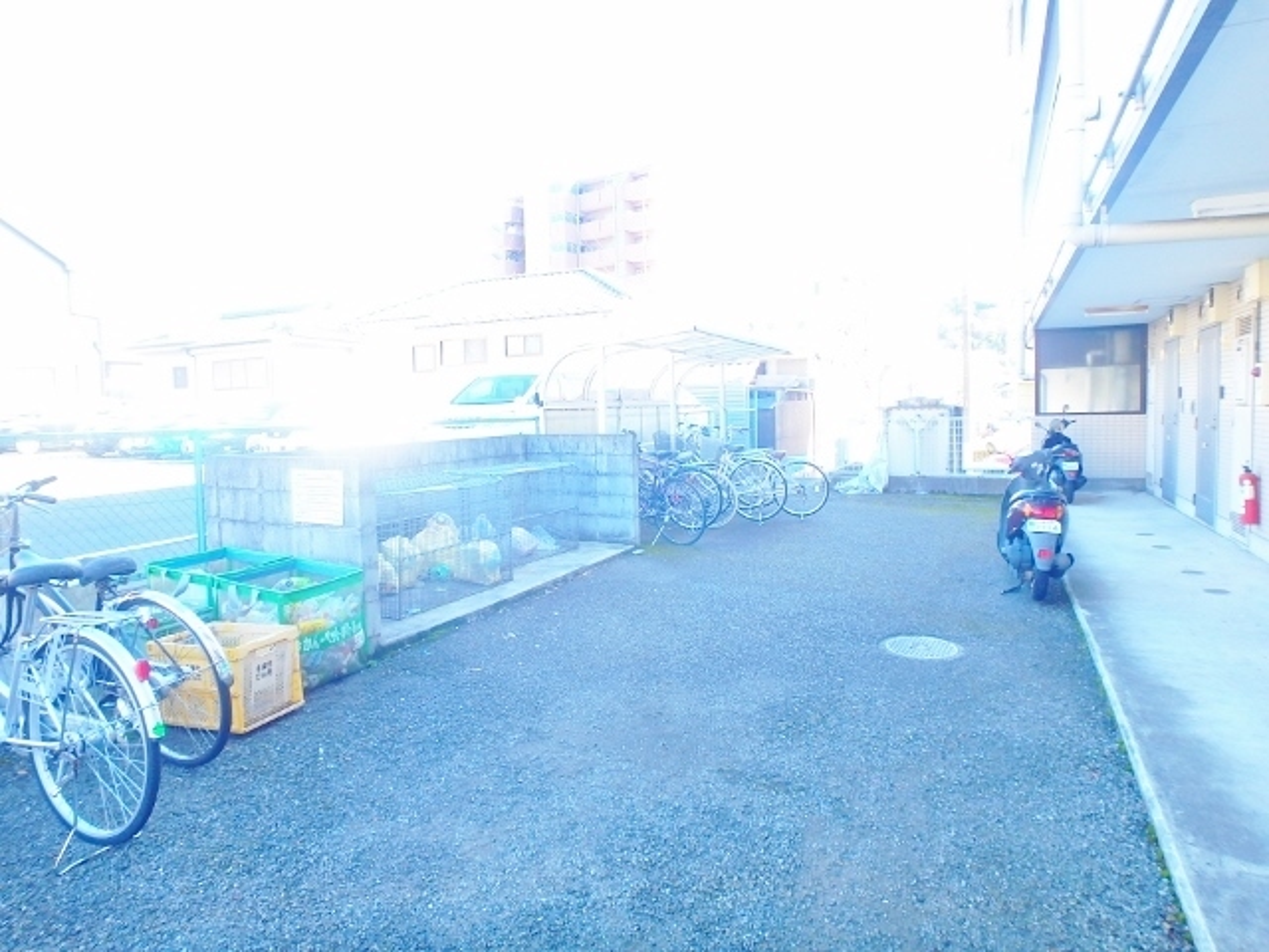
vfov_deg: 63.4
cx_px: 634
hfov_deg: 79.0
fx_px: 770
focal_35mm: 21
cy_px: 476
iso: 125
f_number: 3.5
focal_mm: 3.7
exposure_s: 1/60
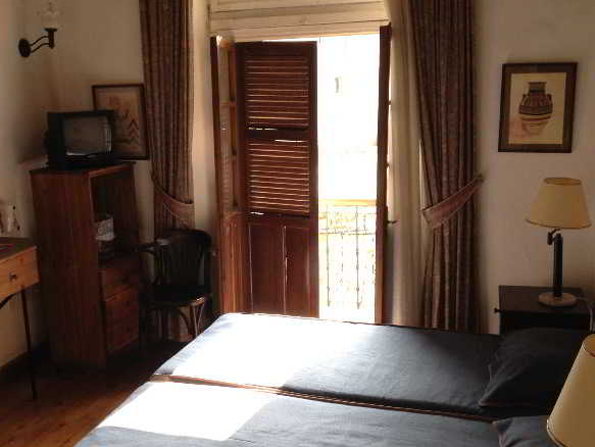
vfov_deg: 30.3
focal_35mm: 48
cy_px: 256
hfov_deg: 39.5
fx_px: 826
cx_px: 253
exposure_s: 1/60
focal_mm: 4.28
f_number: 2.4
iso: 50
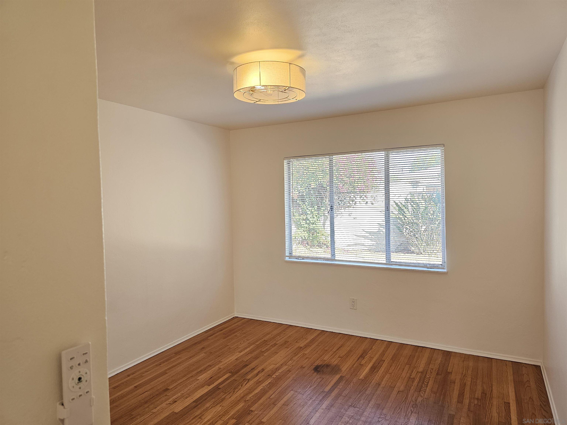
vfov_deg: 58.9
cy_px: 212
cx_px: 284
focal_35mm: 23
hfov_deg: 73.9
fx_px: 377
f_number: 1.7
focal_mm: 6.3
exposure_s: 1/120
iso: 160
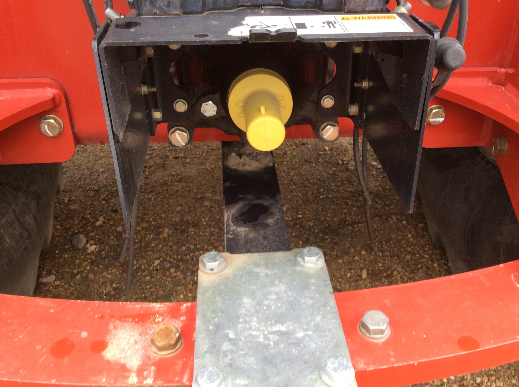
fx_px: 554
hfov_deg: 50.1
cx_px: 291
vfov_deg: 38.6
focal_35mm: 37
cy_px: 203
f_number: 2.4
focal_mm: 3.3
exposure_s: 1/120
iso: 50
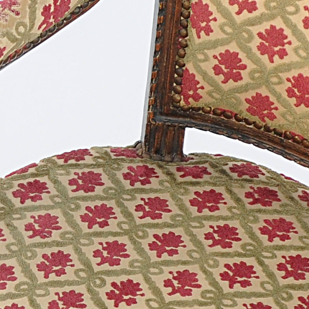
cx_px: -168
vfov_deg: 10.7
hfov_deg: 10.4
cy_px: 258
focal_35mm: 162
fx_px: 1636
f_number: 5
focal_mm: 24
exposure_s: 1/160
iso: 400
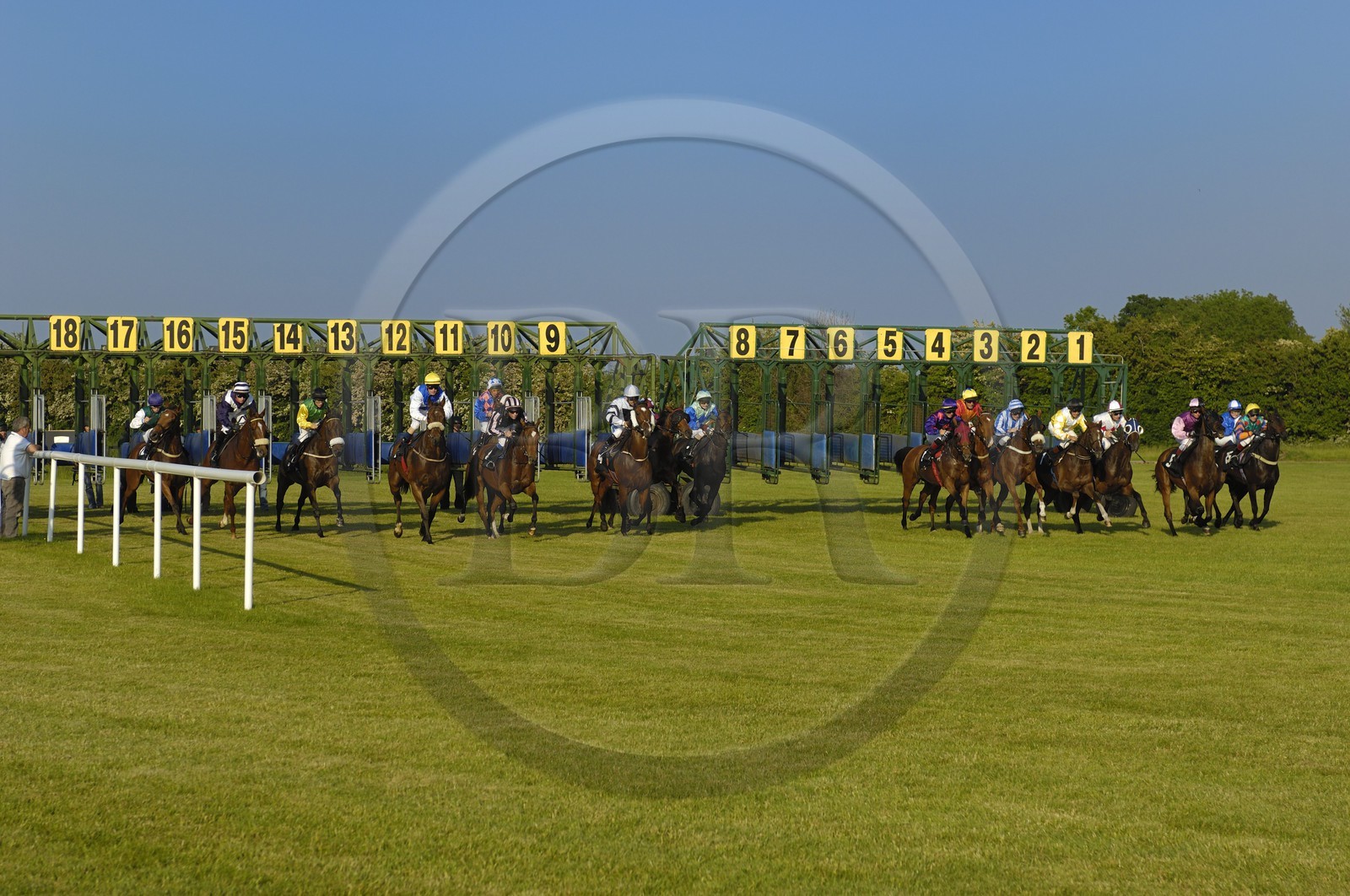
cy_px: 448
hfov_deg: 26.0
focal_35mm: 78
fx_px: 2921
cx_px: 675
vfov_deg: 17.4
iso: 100
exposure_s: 1/750
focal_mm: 52
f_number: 5
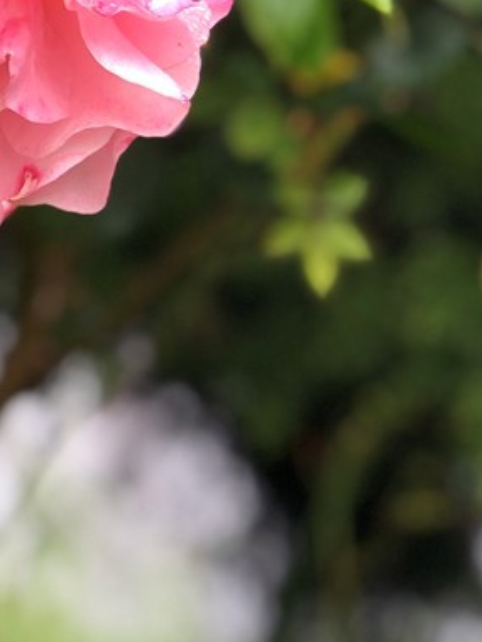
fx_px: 2599
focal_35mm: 140
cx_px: -54
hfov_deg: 10.5
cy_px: 182
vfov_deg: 14.1
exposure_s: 1/120
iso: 32
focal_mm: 6
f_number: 2.4
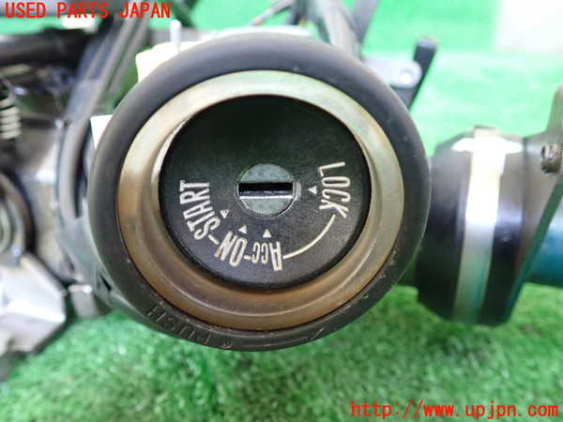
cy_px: 211
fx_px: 488
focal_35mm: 30
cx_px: 282
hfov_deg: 60.0
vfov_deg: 46.8
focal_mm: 5.4
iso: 640
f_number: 2.3
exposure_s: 1/30
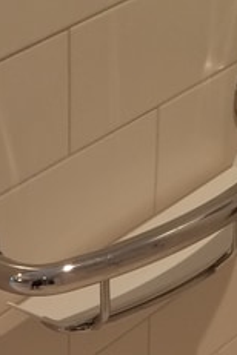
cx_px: -5
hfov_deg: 10.1
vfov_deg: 14.8
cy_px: 398
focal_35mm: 135
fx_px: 1333
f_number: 2.2
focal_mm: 4.12
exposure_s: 1/30
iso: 80
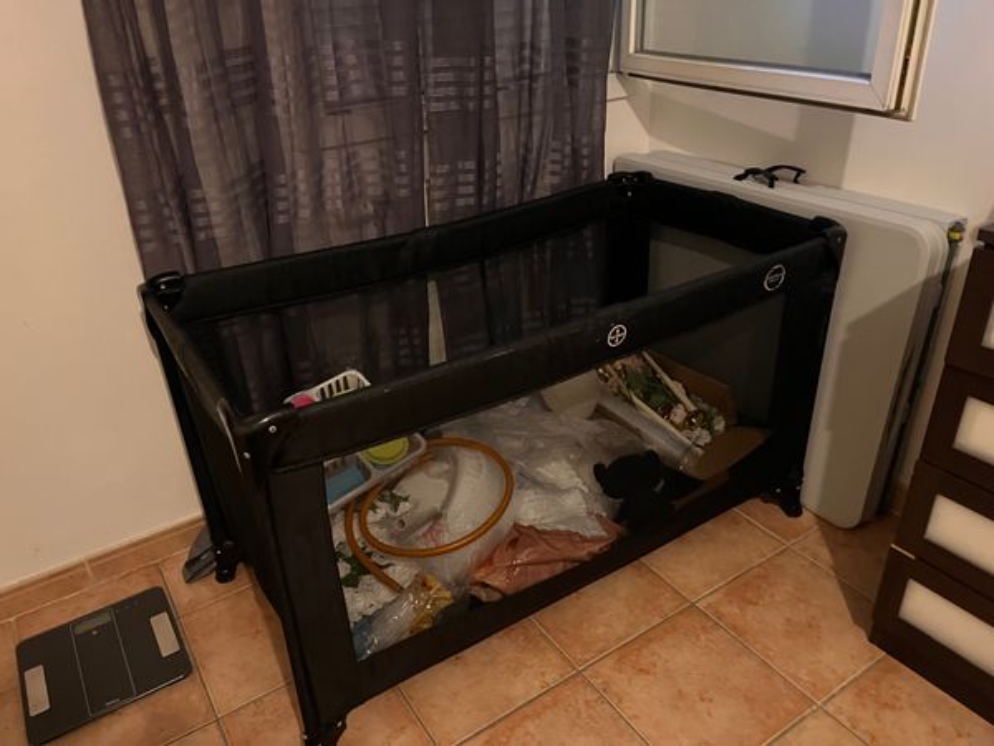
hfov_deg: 67.3
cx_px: 497
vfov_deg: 53.1
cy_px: 373
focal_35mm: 26
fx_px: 747
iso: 800
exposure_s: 1/25
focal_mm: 5.1
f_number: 1.6
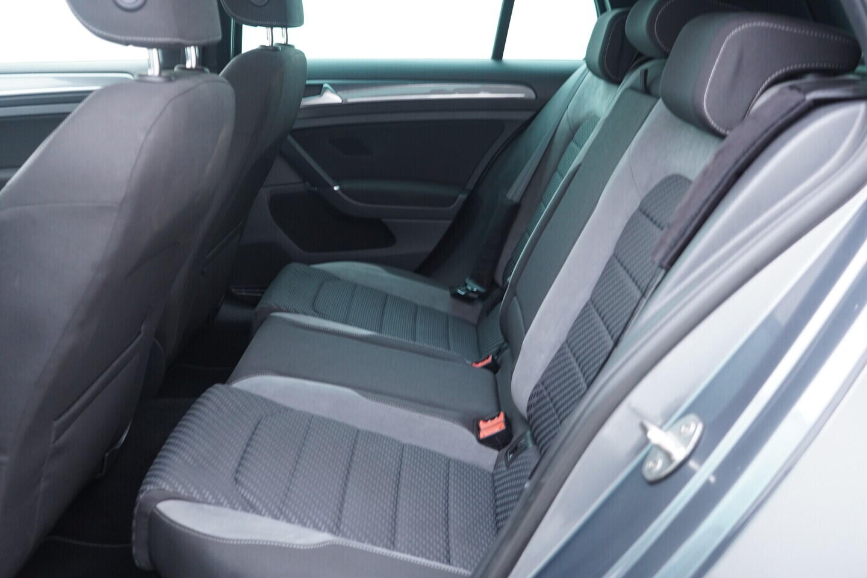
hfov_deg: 53.1
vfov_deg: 36.9
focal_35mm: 36
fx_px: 867
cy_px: 289
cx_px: 434
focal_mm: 24
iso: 500
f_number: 2.8
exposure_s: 1/40
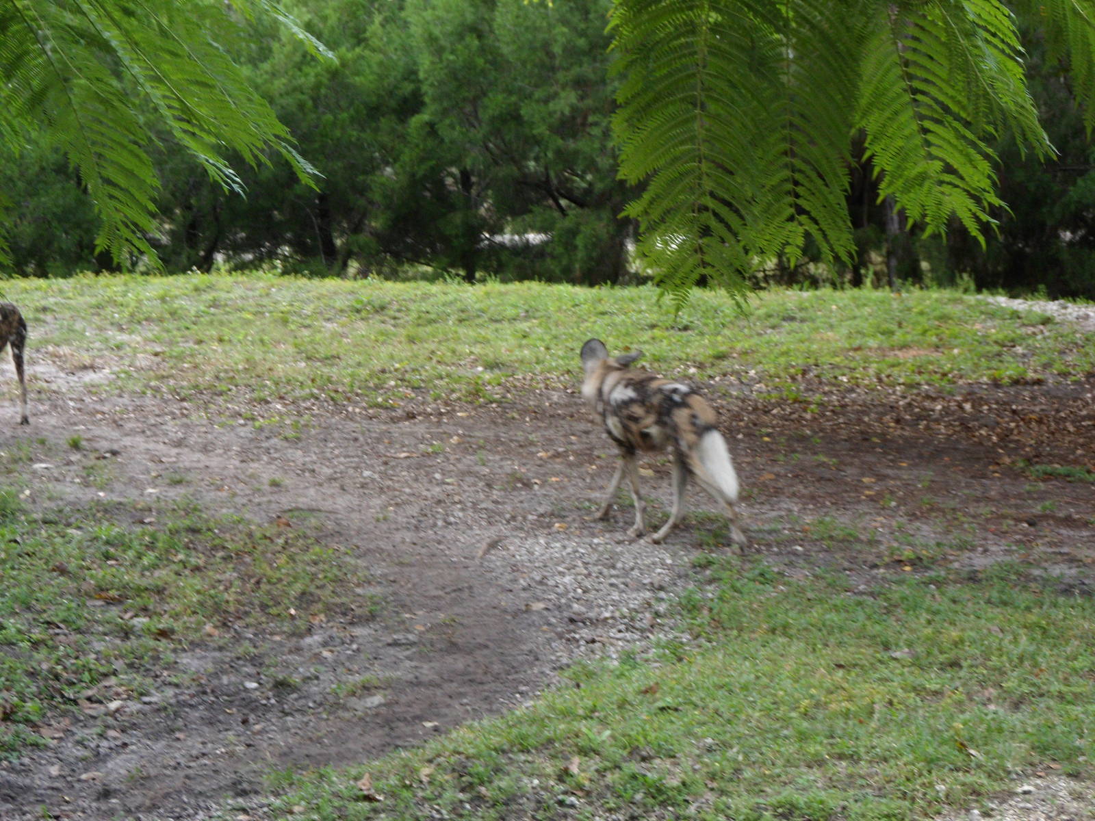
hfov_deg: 18.7
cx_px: 548
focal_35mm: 105
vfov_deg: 14.1
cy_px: 410
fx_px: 3321
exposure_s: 1/45
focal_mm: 17.7
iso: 120
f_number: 5.3
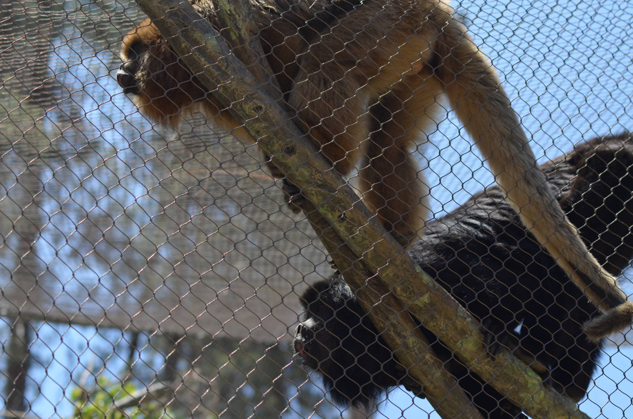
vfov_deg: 13.0
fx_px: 1843
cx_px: 316
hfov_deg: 19.5
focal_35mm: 105
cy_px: 210
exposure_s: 1/500
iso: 220
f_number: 5.6
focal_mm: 70
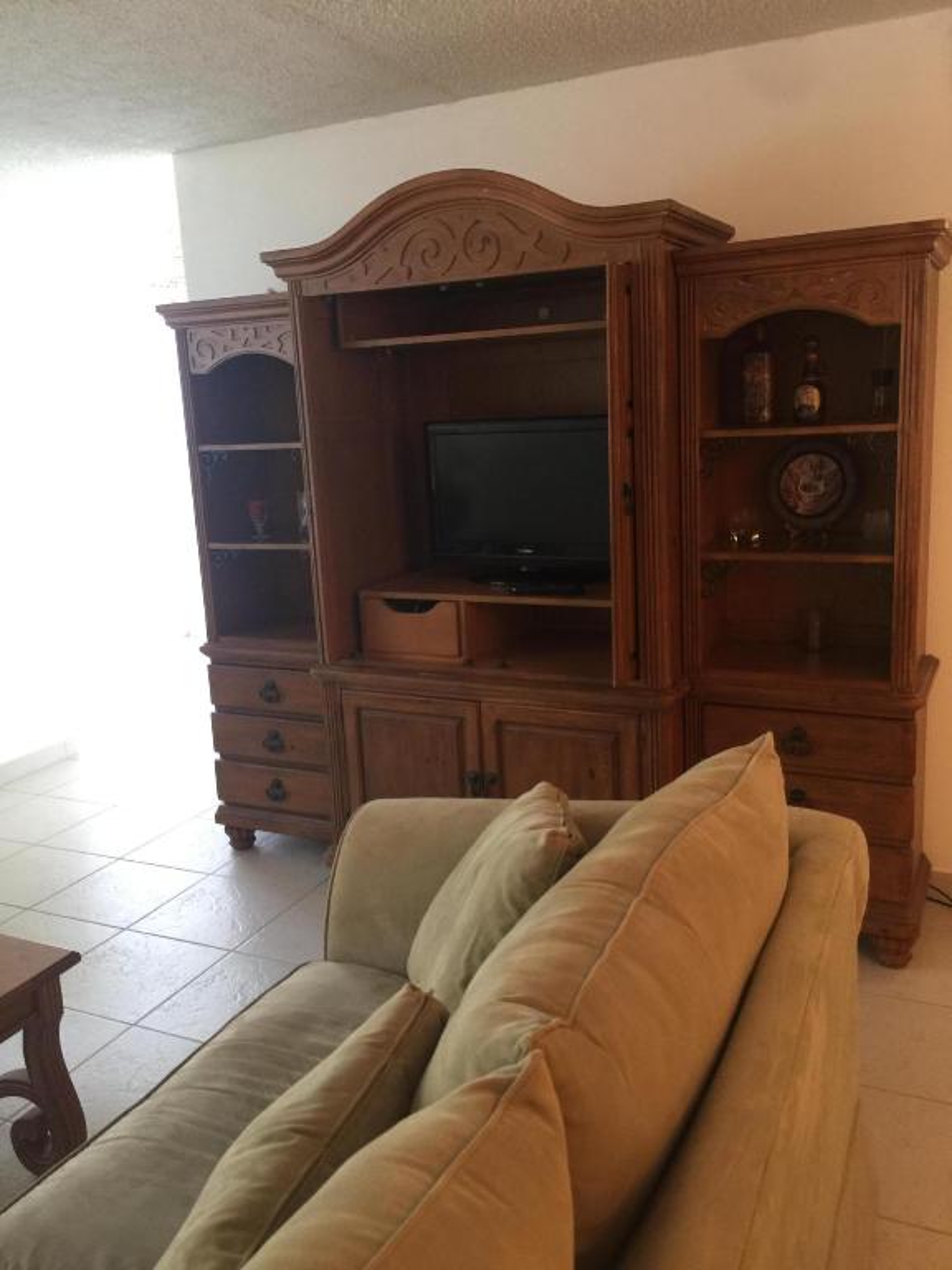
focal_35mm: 29
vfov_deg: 61.7
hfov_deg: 48.2
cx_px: 476
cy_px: 635
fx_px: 1063
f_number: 2.2
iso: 40
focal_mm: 4.15
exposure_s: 1/15
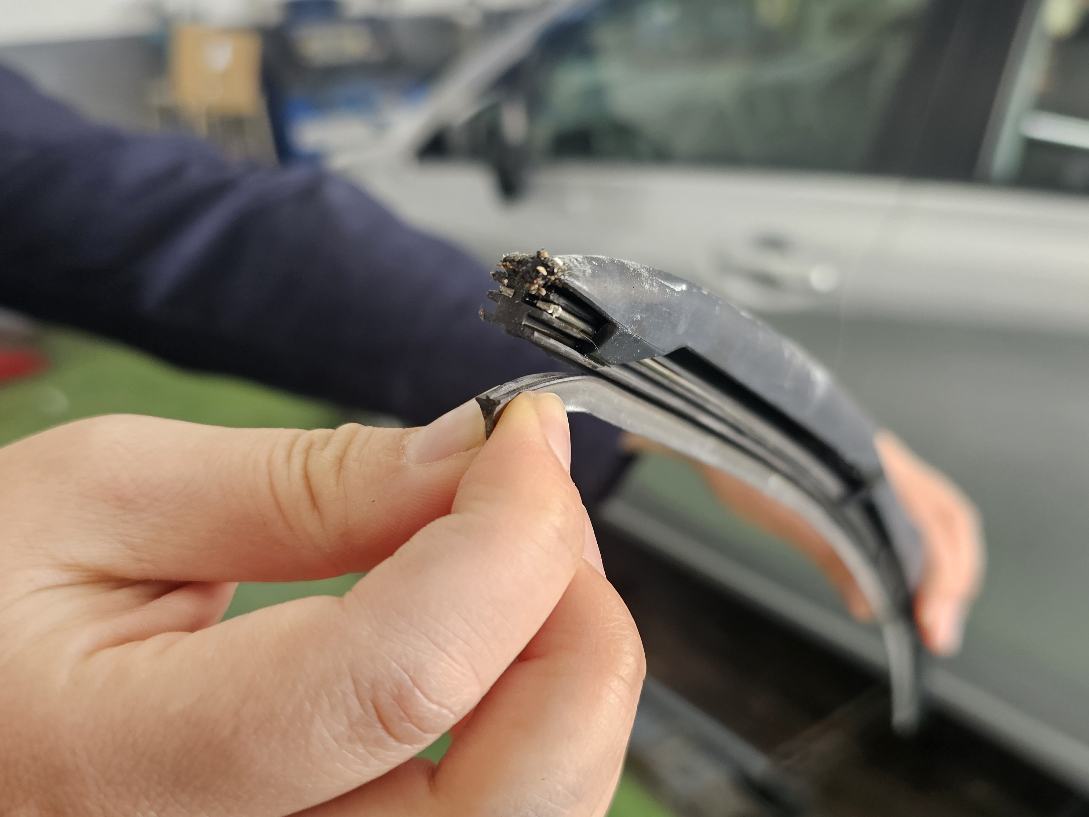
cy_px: 476
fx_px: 975
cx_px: 554
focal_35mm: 31
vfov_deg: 45.3
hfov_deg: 58.3
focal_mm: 6.3
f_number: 1.7
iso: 160
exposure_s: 1/120
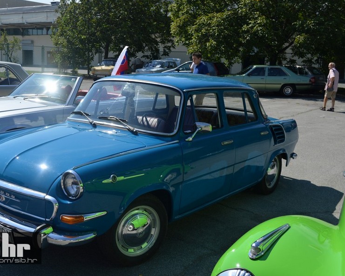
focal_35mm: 41
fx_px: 419
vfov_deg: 36.5
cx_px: 150
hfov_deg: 44.7
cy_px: 138
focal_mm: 24
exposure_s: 1/800
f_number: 5
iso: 100
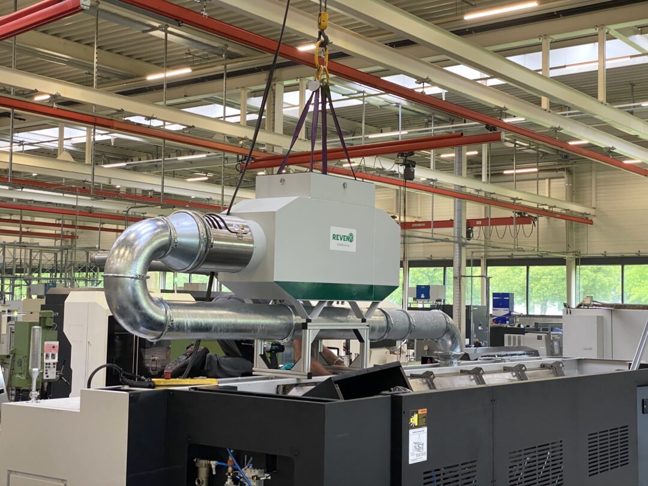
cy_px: 243
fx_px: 973
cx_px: 324
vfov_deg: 28.0
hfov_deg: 36.8
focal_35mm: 52
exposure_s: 1/81
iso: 160
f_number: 2
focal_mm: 6
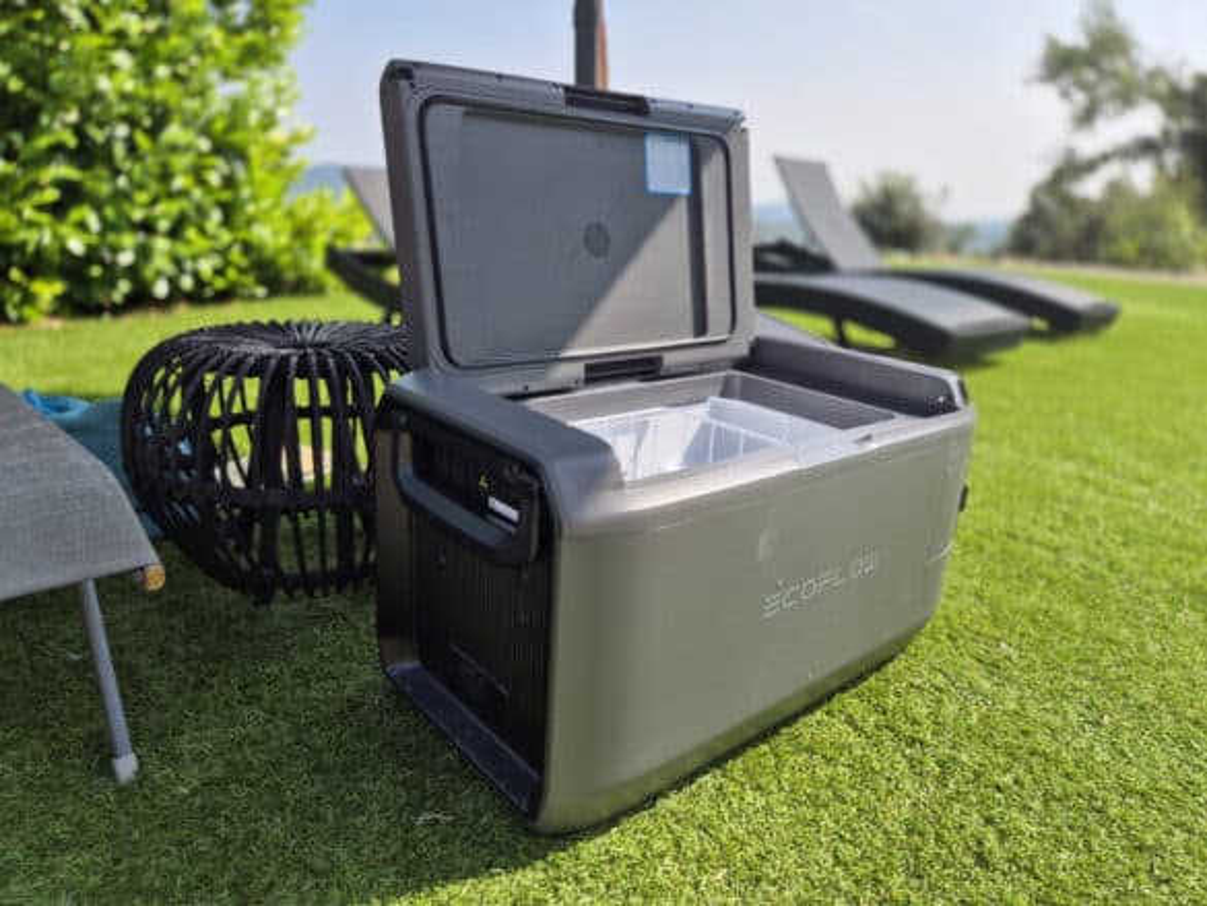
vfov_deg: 58.9
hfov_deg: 73.9
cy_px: 453
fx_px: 802
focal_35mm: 23
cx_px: 604
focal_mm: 5.4
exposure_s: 1/1996
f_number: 1.8
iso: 40
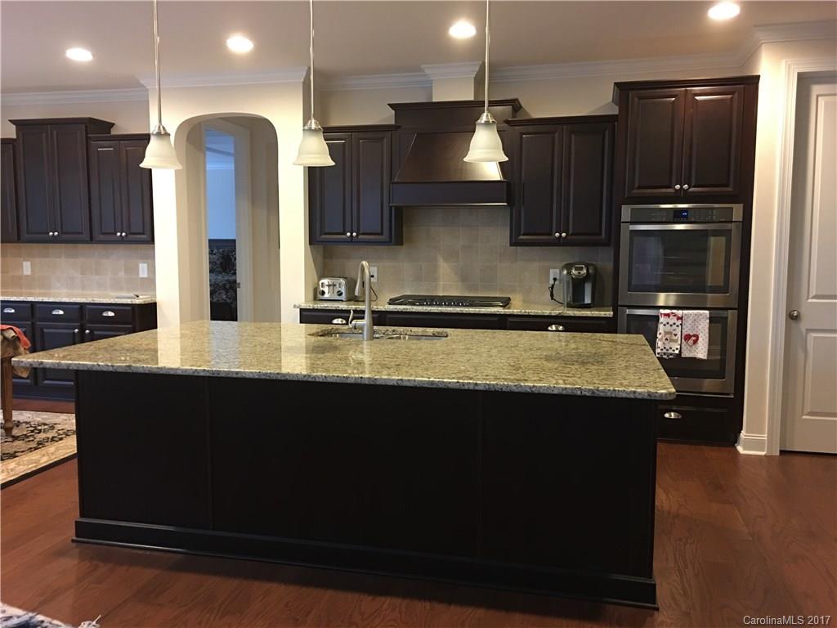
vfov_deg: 48.2
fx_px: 701
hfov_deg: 61.7
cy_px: 314
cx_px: 418
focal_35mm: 29
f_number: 2.2
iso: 50
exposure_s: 1/4
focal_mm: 4.15
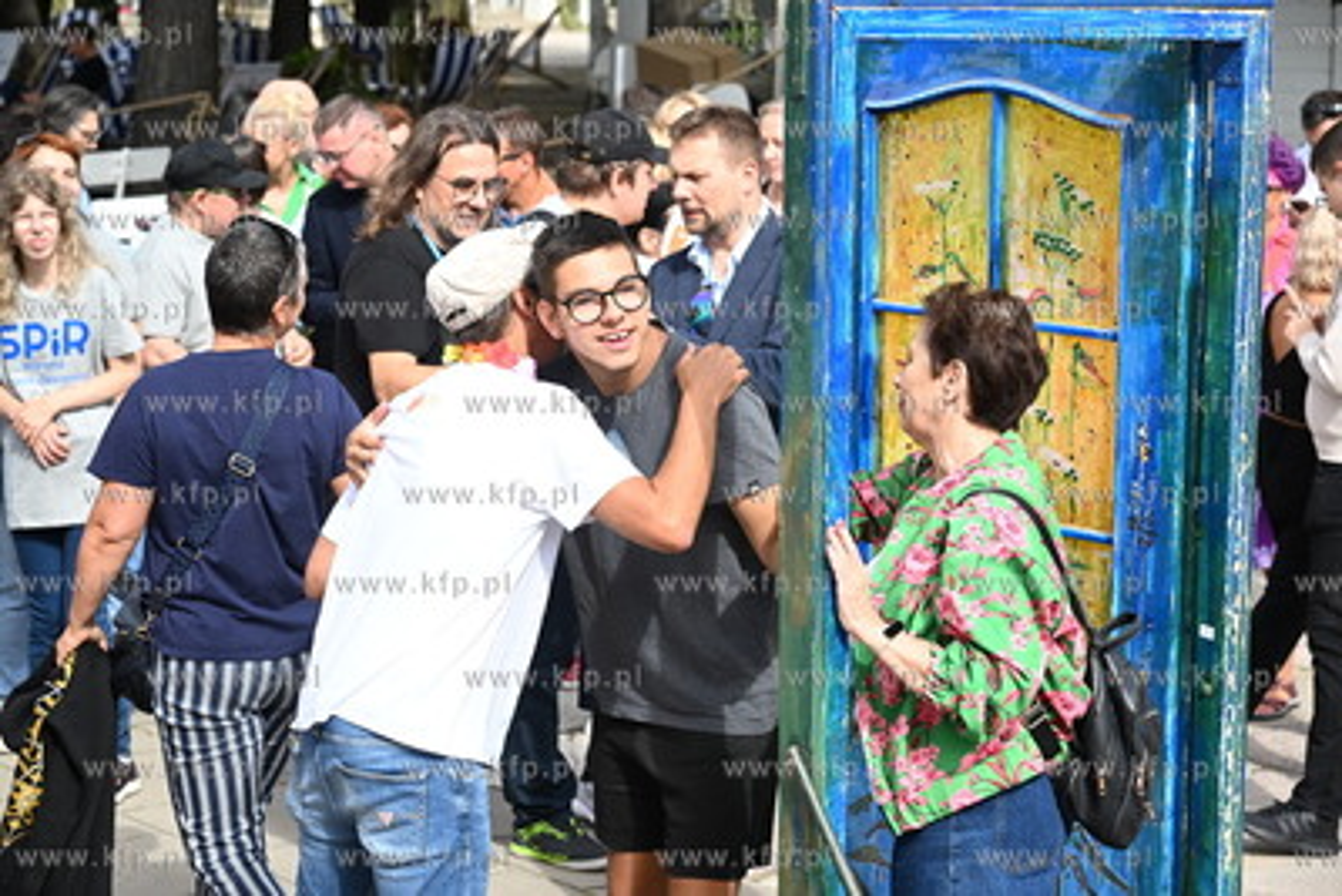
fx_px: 3431
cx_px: 671
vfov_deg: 14.9
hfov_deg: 22.1
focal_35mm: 92
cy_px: 448
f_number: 5.6
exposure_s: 1/800
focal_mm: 92
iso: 500
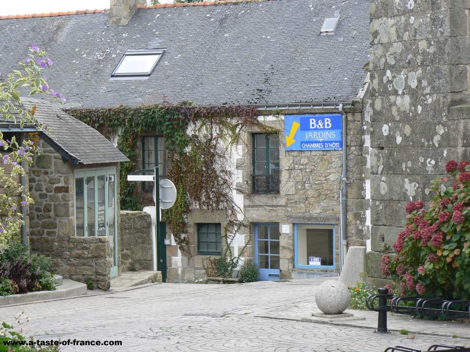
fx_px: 1480
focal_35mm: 109
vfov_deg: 13.6
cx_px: 235
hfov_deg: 18.0
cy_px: 176
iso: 80
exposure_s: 1/125
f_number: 5.6
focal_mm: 18.2
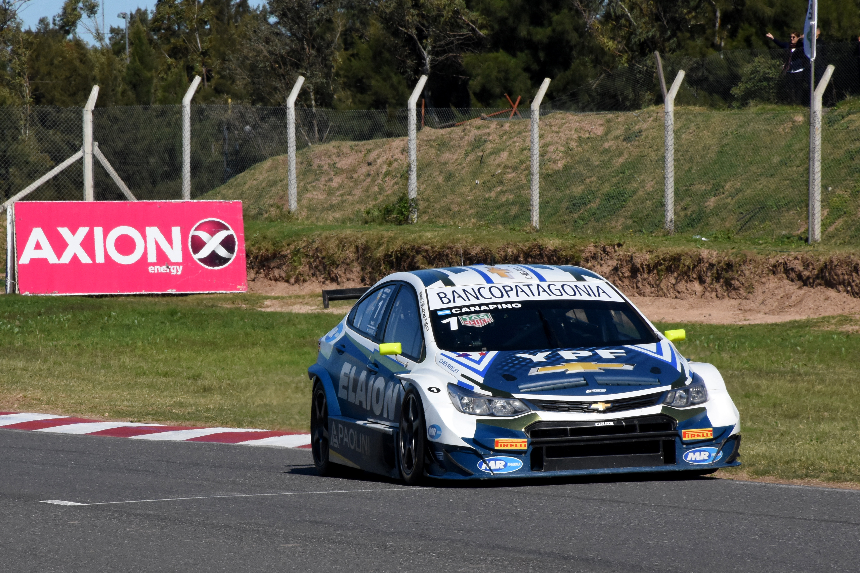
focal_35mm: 210
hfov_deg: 9.8
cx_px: 430
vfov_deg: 6.5
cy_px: 286
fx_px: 5016
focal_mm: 140
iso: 1000
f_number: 16
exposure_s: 1/1250
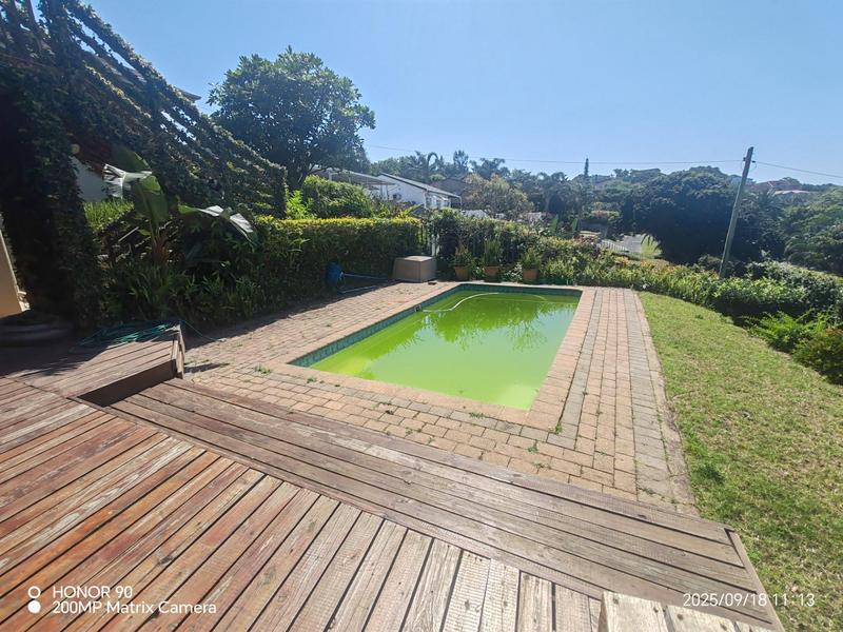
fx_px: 390
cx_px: 422
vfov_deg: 78.1
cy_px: 316
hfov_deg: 94.5
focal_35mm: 16
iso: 50
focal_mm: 1.96
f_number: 2.2
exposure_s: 1/1400
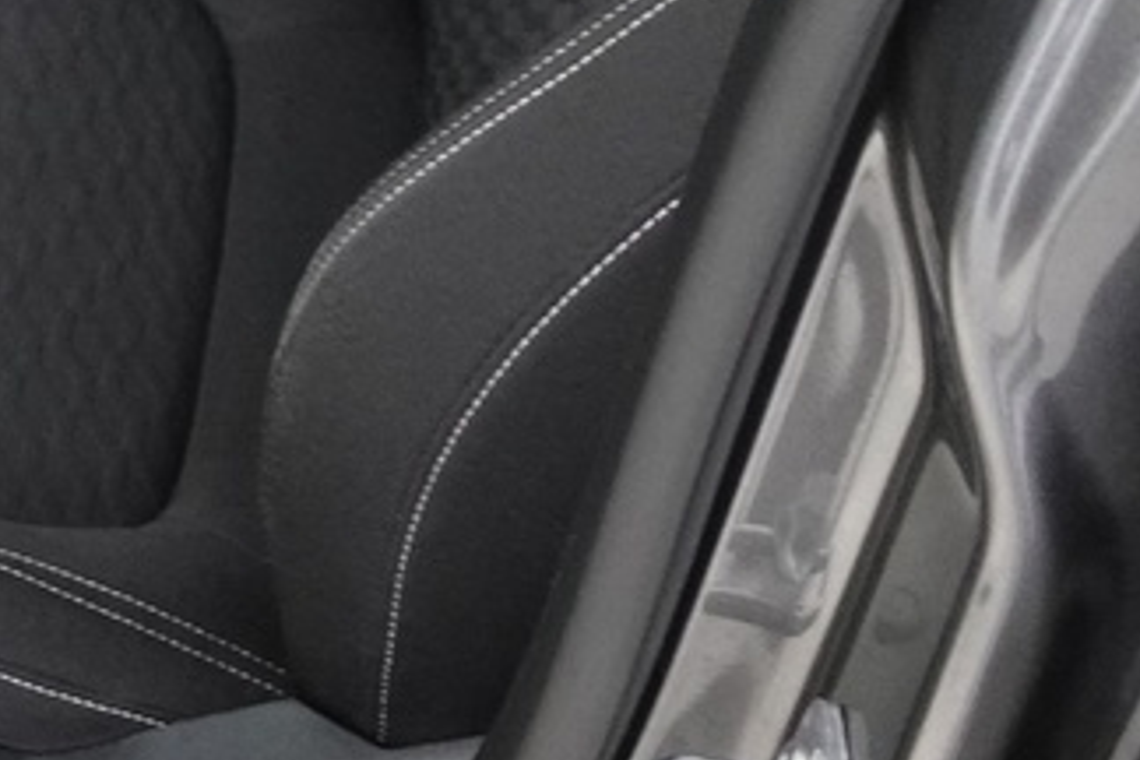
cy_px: -348
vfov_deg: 11.0
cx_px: -345
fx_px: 3800
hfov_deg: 16.2
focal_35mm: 120
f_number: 1.8
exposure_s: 1/15
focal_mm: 9.4
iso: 800
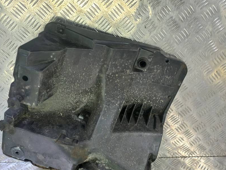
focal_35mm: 32
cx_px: 93
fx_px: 209
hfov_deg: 56.5
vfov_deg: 44.1
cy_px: 92
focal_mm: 4.6
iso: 80
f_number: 1.8
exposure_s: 1/50
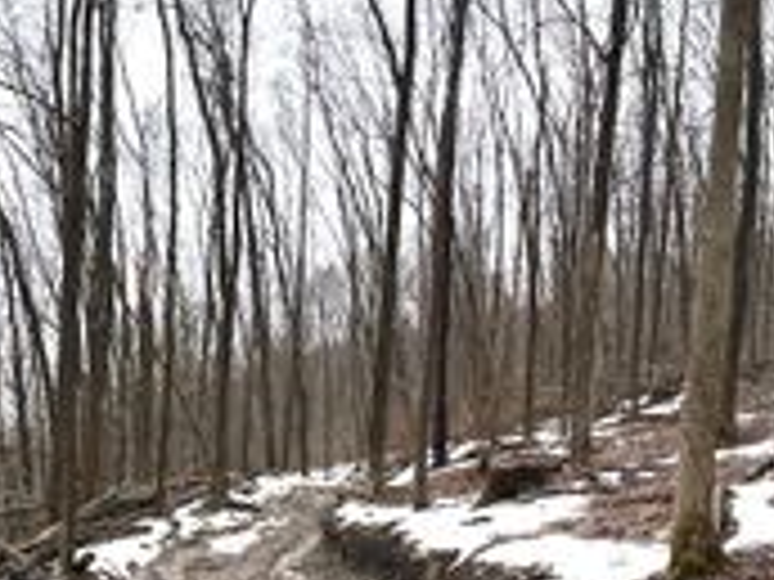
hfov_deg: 31.7
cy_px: 474
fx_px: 1342
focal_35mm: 60
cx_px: 209
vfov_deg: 24.0
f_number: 1.78
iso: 80
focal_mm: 6.76
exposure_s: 1/345
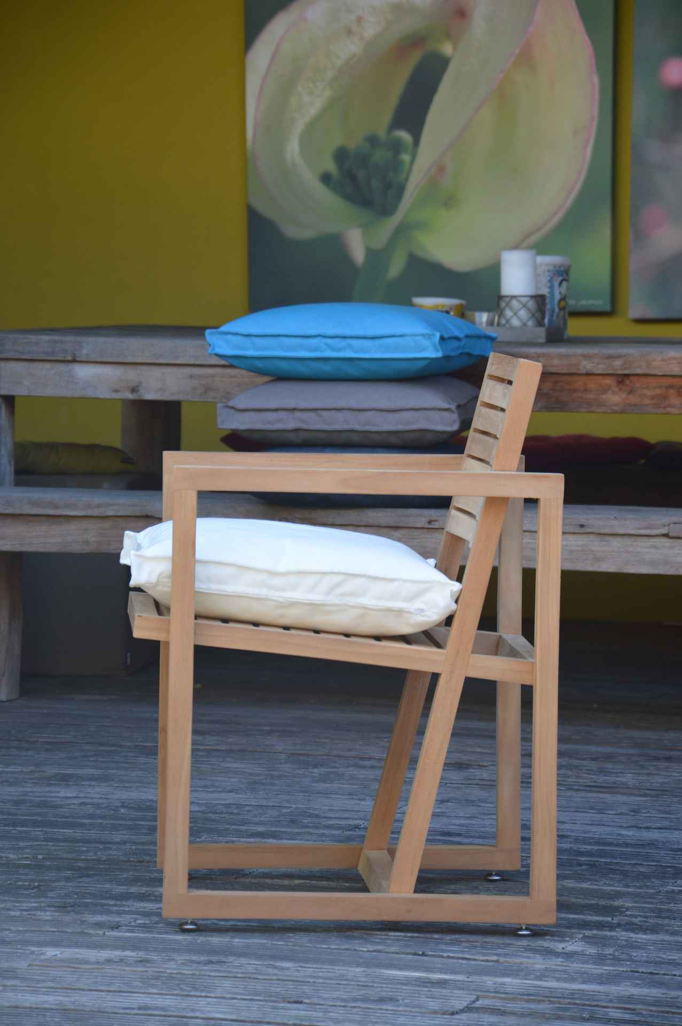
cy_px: 513
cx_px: 341
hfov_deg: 8.7
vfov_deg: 13.0
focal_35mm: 158
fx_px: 4483
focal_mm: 105
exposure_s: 1/125
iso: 280
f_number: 5.6
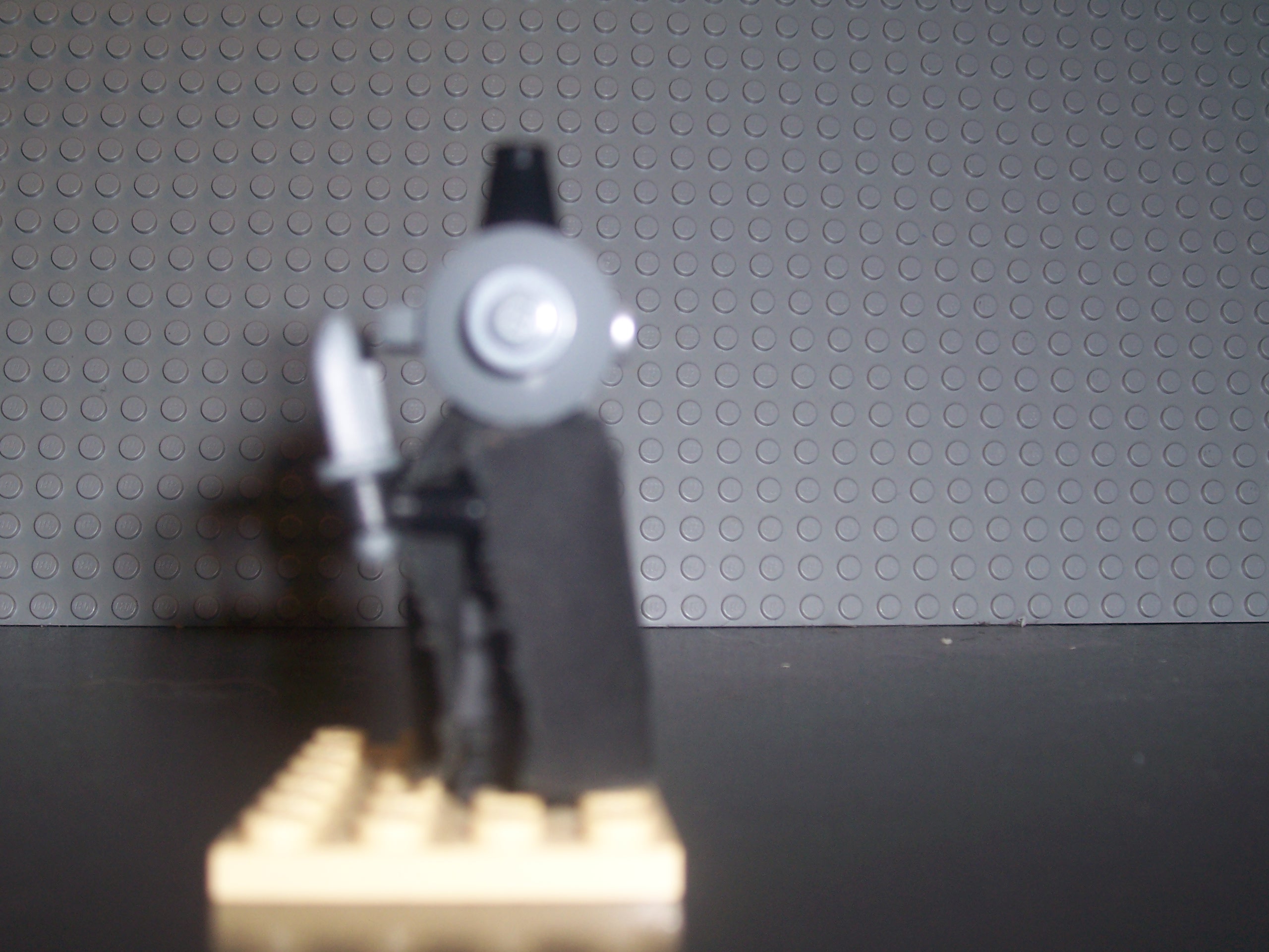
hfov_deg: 44.8
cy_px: 476
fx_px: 1540
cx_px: 634
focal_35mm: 42
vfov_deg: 34.3
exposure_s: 1/60
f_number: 3
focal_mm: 7
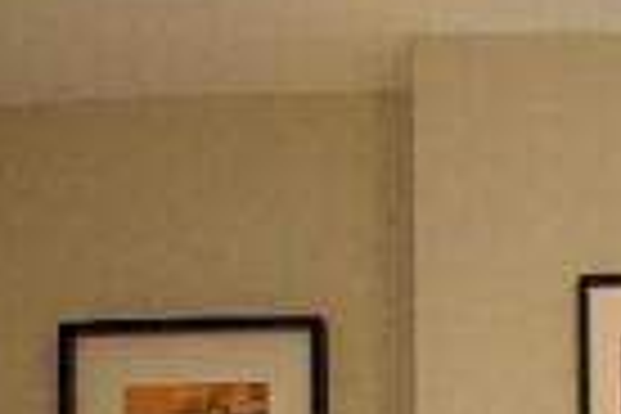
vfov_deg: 15.2
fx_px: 1225
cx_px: 740
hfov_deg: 25.6
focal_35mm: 71
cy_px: 848
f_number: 4
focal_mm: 10
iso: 6400
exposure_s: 1/160
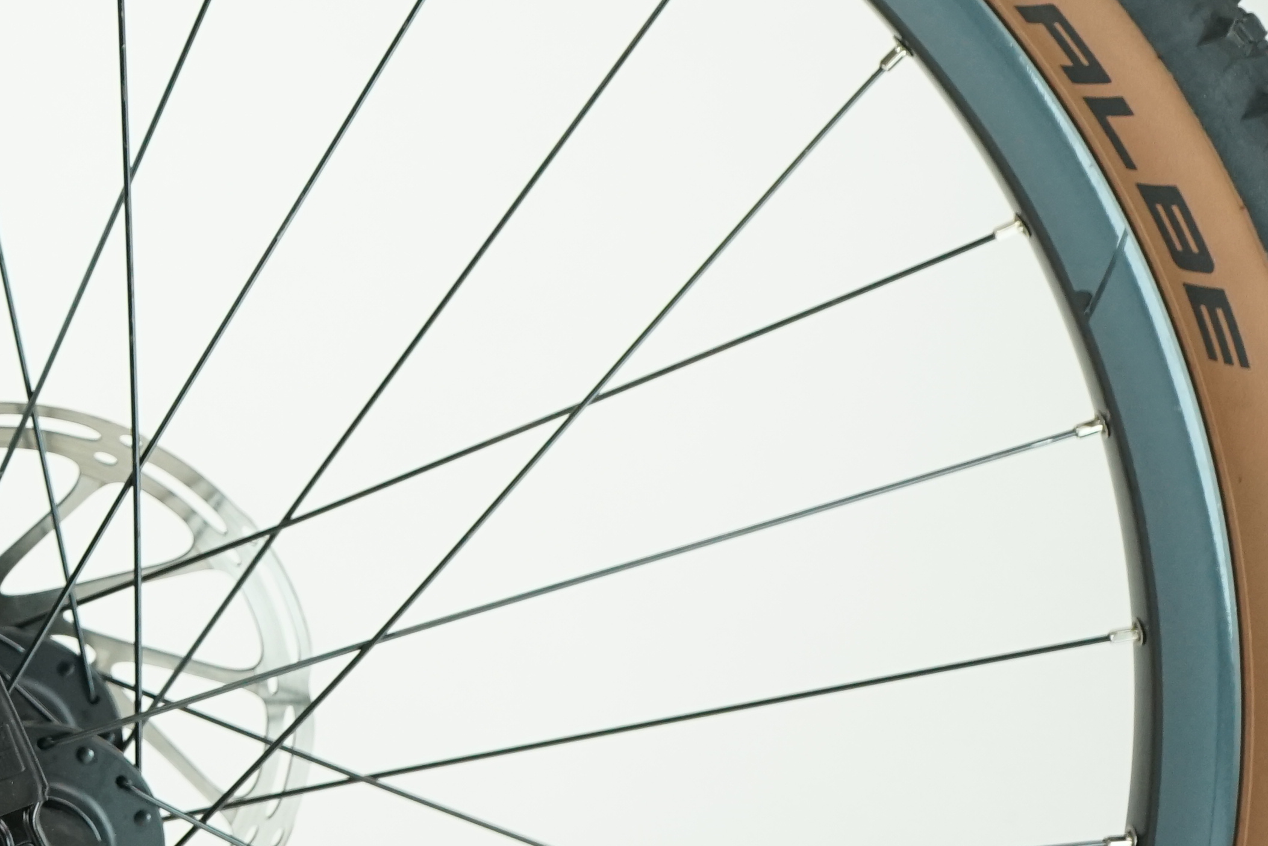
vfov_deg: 11.8
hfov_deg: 16.9
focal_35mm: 114
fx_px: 4016
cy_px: -119
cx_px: -401
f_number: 5.6
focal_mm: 40
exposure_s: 1/200
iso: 1600
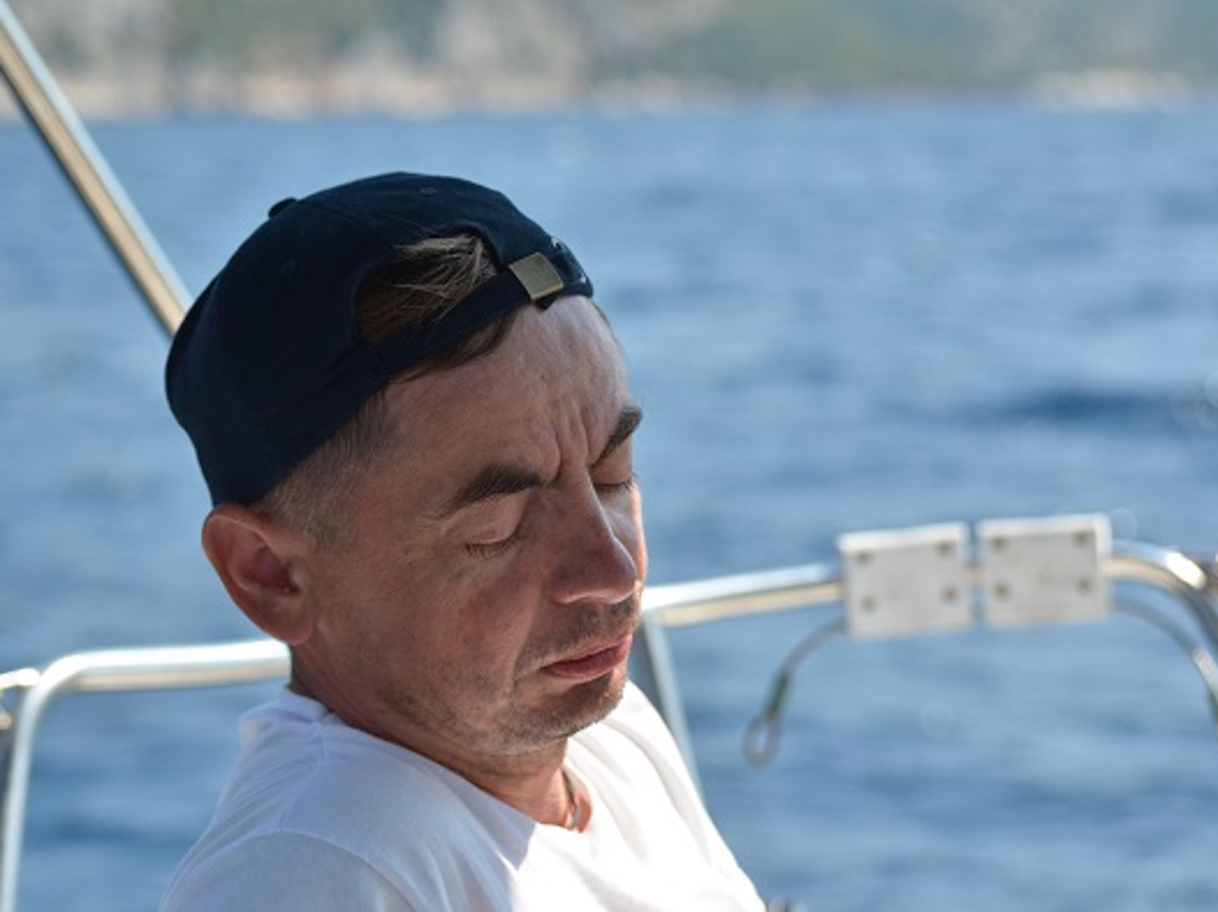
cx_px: 558
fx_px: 4045
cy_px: 457
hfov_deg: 17.1
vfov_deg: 12.9
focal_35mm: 115
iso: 640
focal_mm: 70
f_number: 4.5
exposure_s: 1/3200
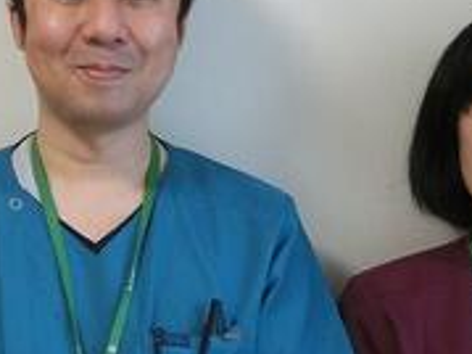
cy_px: 280
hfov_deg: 22.9
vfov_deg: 17.4
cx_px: 79
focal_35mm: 84
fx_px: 1145
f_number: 3.5
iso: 400
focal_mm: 4.5
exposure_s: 1/80
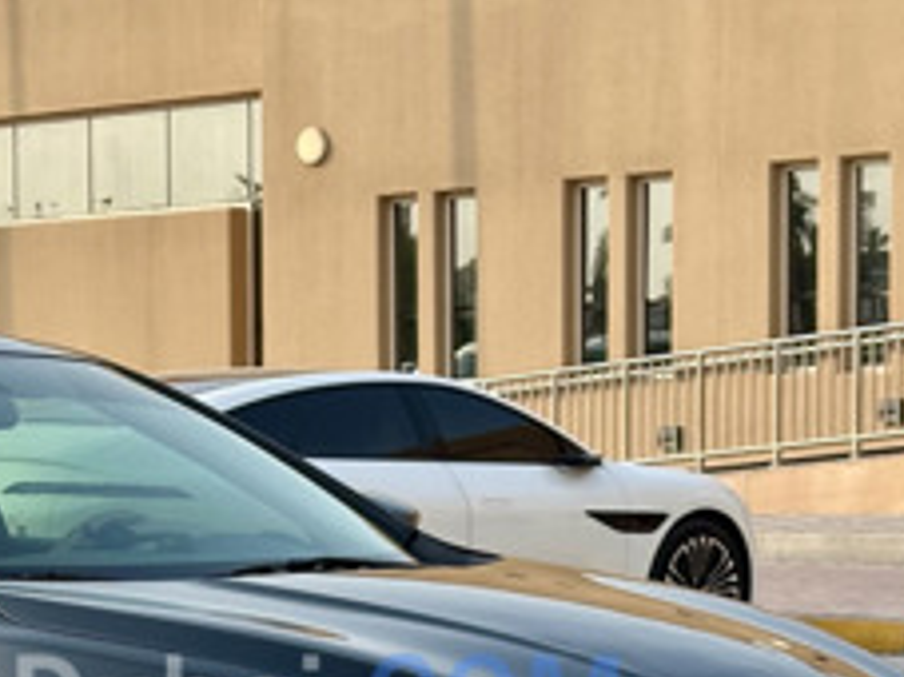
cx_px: -72
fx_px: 3315
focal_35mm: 127
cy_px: 701
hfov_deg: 15.2
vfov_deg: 11.5
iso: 64
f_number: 1.78
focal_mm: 6.86
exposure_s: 1/2114
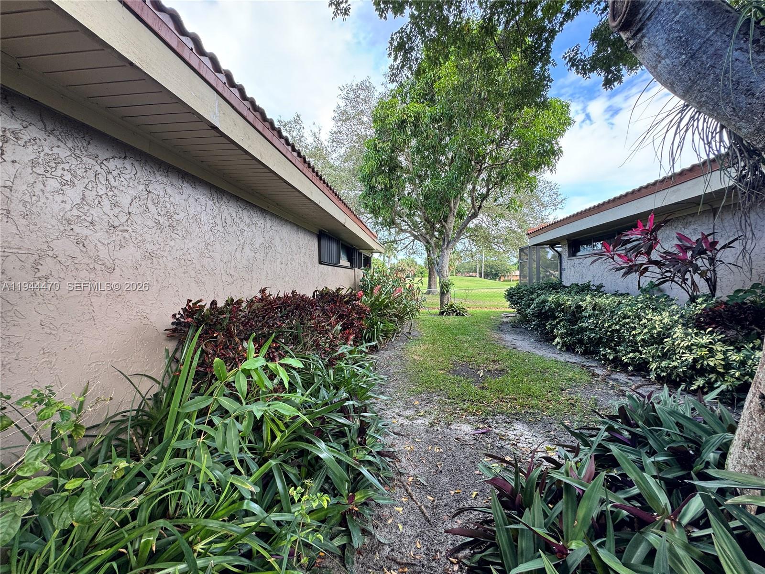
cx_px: 382
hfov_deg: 102.1
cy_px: 287
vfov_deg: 85.7
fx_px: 309
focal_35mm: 14
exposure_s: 1/99
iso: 40
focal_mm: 2.22
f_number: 2.2
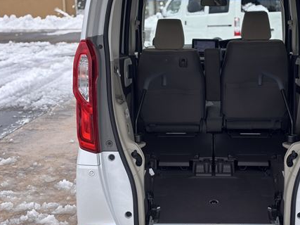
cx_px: 205
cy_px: 122
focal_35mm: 78
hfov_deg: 24.9
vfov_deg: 18.9
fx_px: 676
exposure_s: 1/978
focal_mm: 5.96
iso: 32
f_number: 1.6
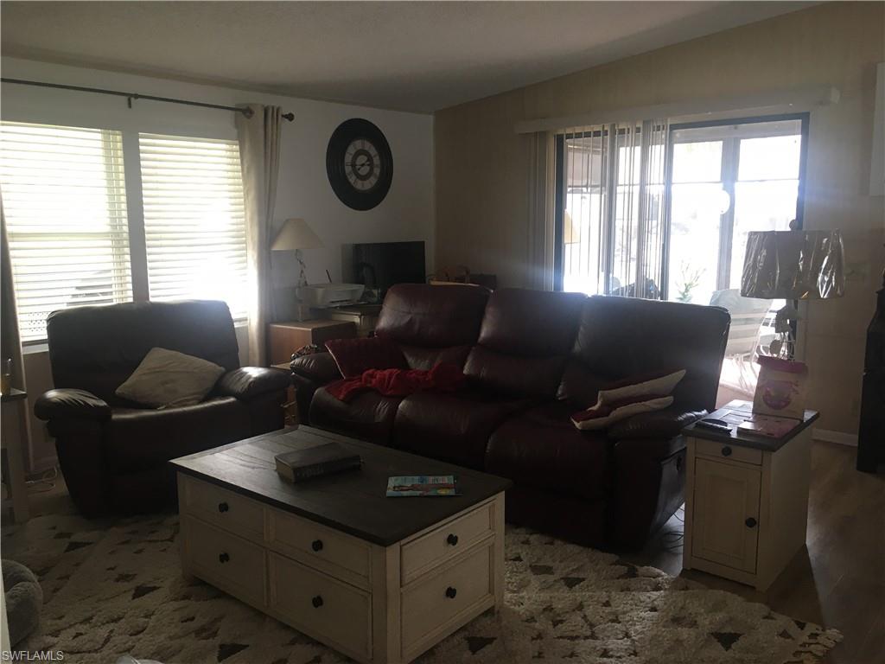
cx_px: 442
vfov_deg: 48.2
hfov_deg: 61.7
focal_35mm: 29
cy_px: 332
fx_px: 741
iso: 32
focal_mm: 4.15
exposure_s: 1/30
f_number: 2.2
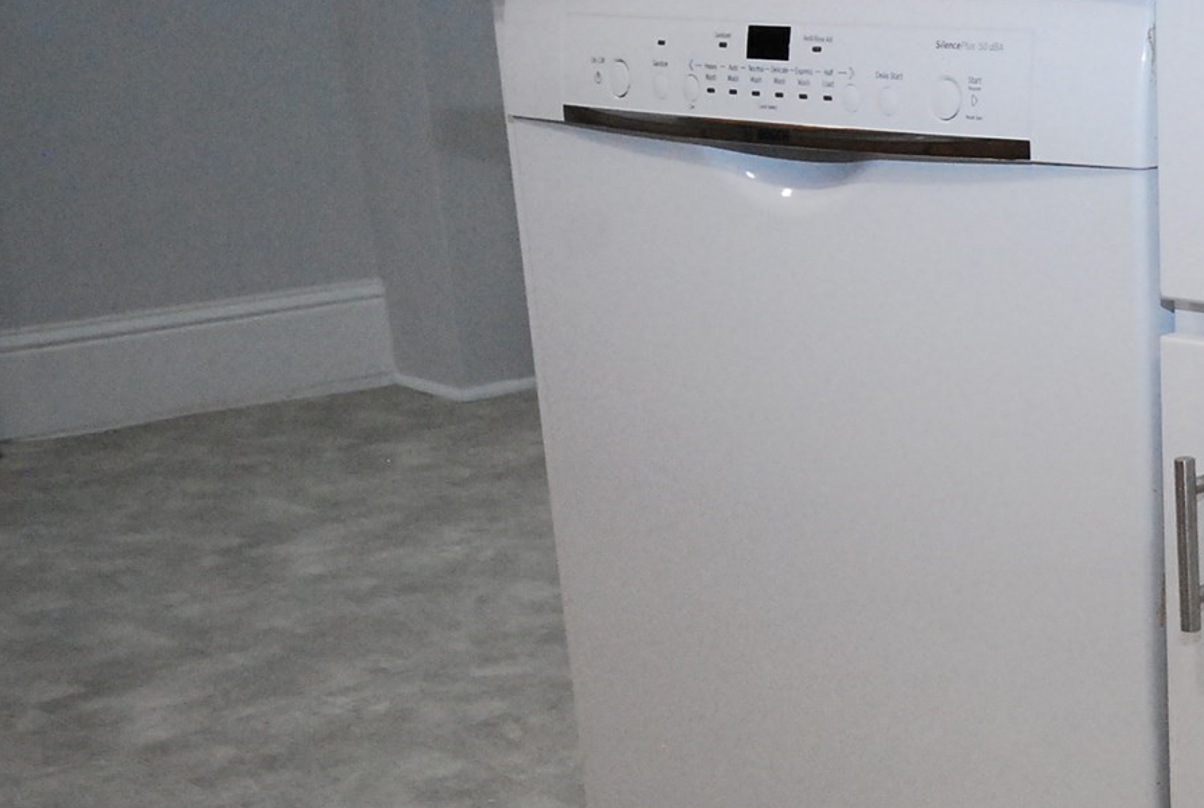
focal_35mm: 62
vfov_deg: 21.7
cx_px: 1244
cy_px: 672
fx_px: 2078
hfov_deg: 29.8
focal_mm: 18
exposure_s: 1/125
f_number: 5.6
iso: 1600
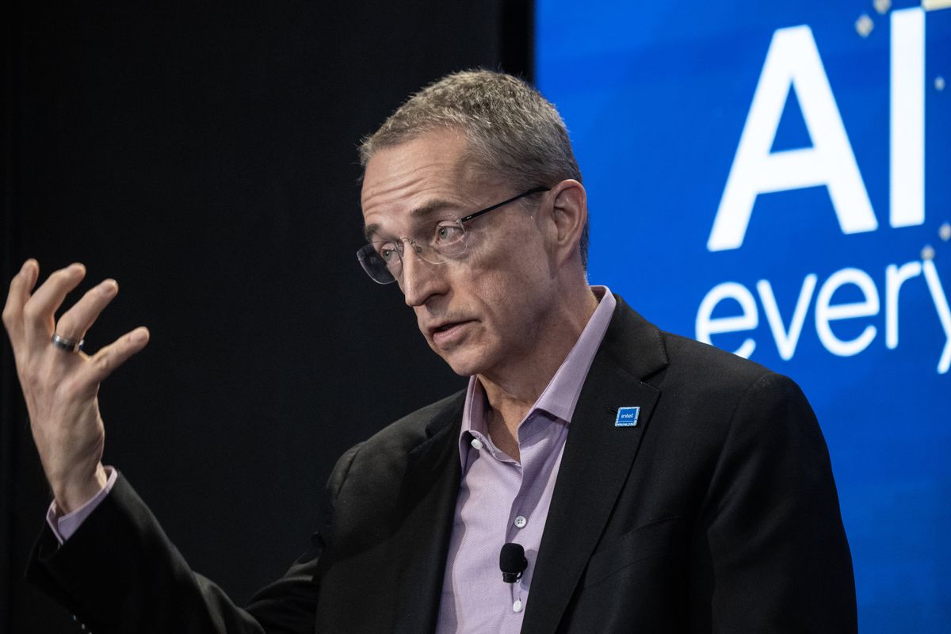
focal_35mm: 240
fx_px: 6340
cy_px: 317
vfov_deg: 5.7
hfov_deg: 8.6
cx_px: 476
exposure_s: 1/250
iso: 4000
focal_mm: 240
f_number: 5.6
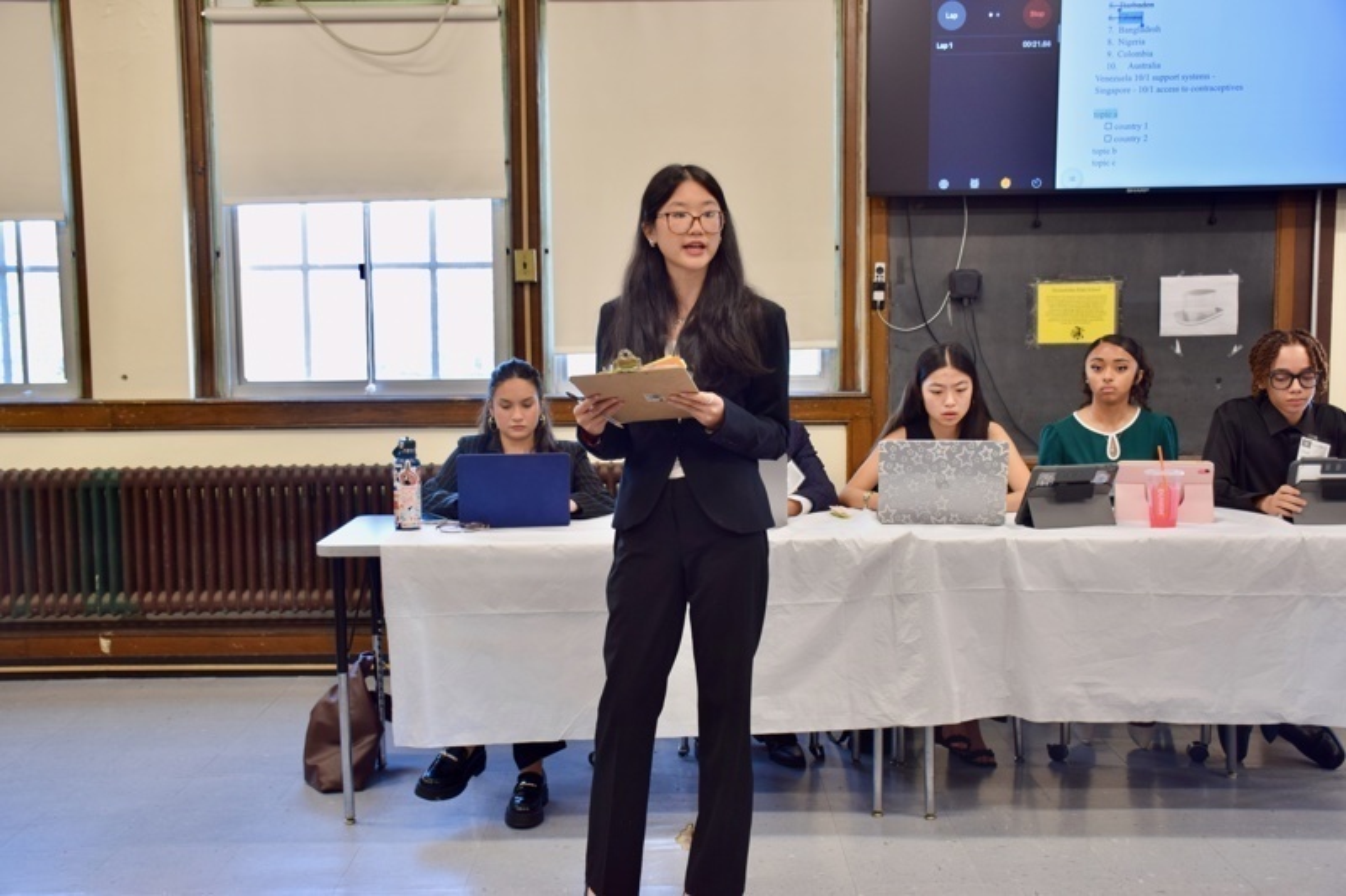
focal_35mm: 40
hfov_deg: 47.9
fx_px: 1514
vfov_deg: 33.0
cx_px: 673
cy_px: 448
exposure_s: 1/60
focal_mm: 27
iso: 400
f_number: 4.5
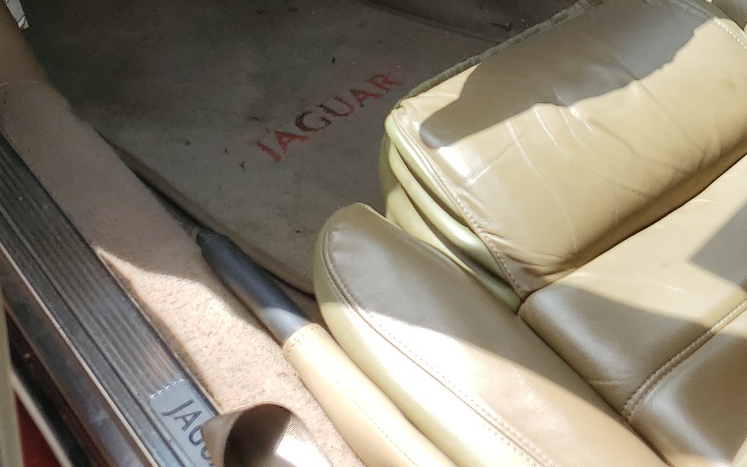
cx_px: 553
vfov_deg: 21.2
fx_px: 1181
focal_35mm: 58
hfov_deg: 34.4
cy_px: -53
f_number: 1.5
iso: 50
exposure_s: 1/833
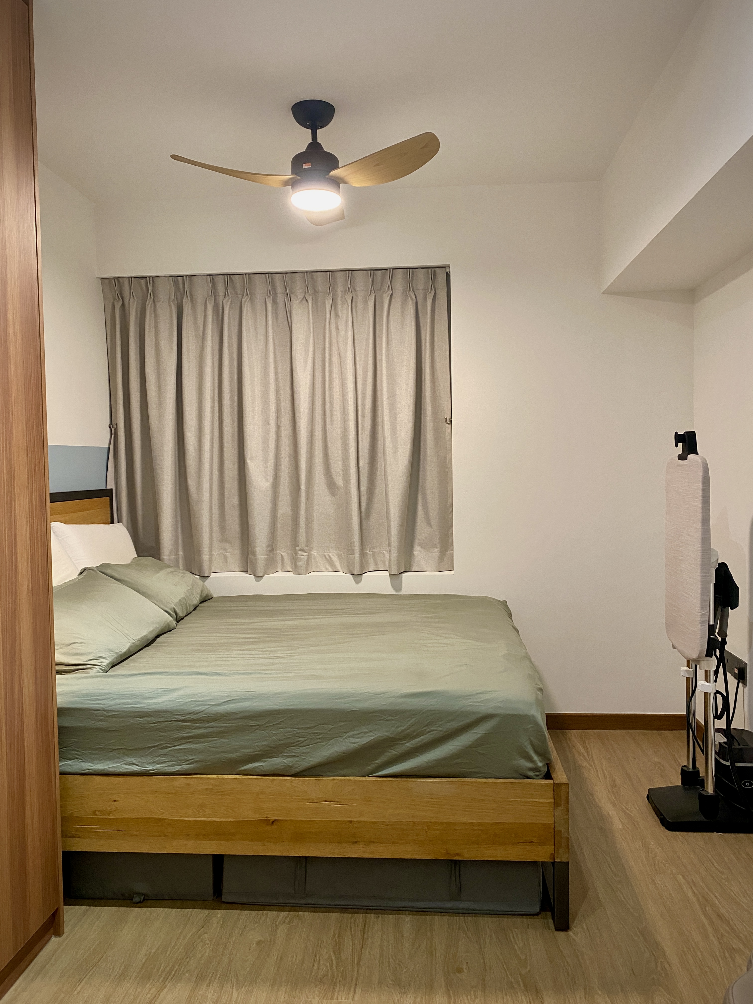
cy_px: 502
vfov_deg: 67.3
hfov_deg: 53.1
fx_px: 754
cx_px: 376
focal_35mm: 26
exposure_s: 1/50
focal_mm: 4.25
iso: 250
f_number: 1.8
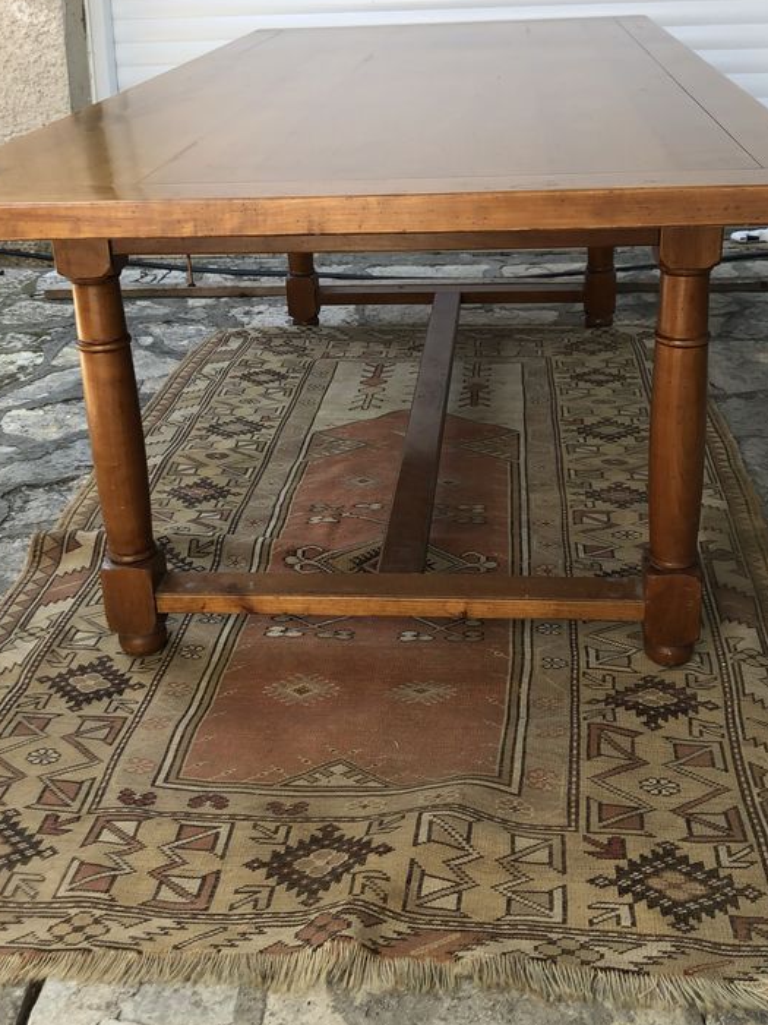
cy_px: 384
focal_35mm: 40
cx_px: 366
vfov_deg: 46.4
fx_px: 1183
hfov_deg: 36.0
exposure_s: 1/167
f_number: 1.8
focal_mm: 3.99
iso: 20
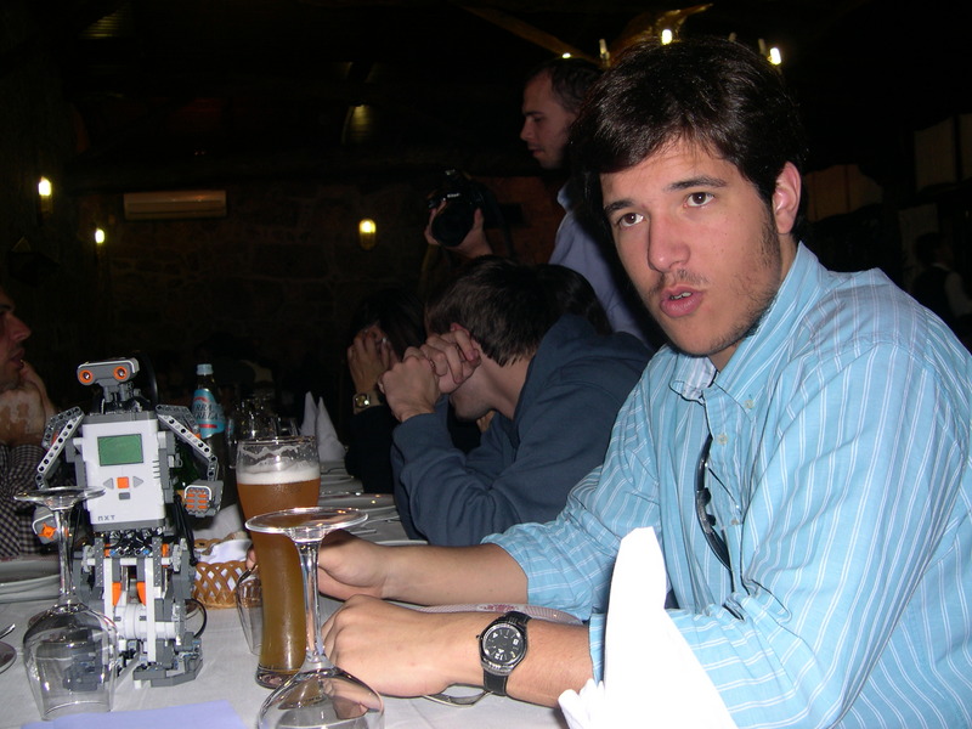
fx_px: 1067
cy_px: 364
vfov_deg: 37.7
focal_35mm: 38
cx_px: 486
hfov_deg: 49.0
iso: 100
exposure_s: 1/60
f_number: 2.8
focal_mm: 8
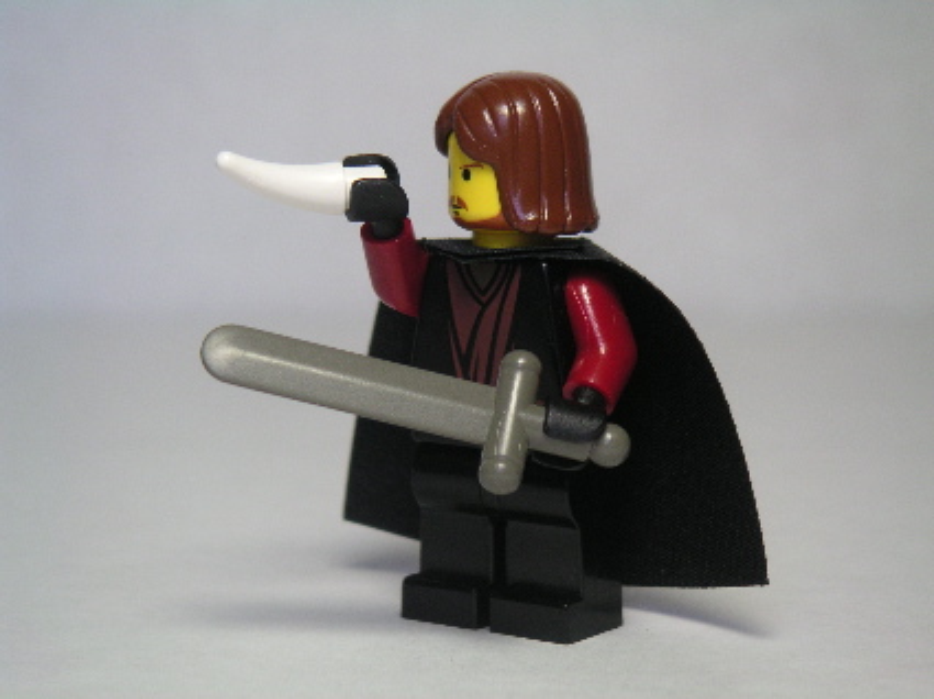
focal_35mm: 107
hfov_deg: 18.4
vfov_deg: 13.8
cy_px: 350
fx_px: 2885
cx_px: 467
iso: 100
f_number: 3.6
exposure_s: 1/90
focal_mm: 16.5
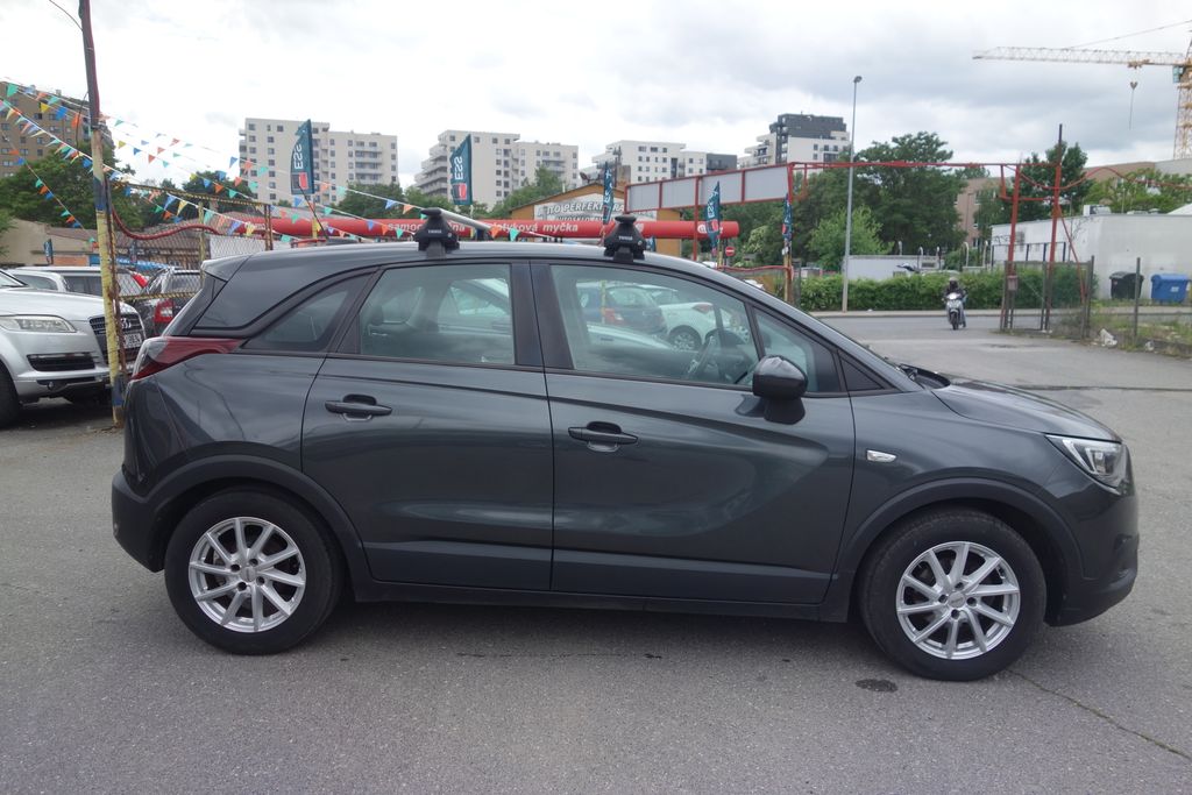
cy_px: 398
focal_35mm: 28
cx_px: 596
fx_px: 927
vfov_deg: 46.4
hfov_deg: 65.5
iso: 125
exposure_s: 1/1000
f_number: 2.8
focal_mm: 10.4
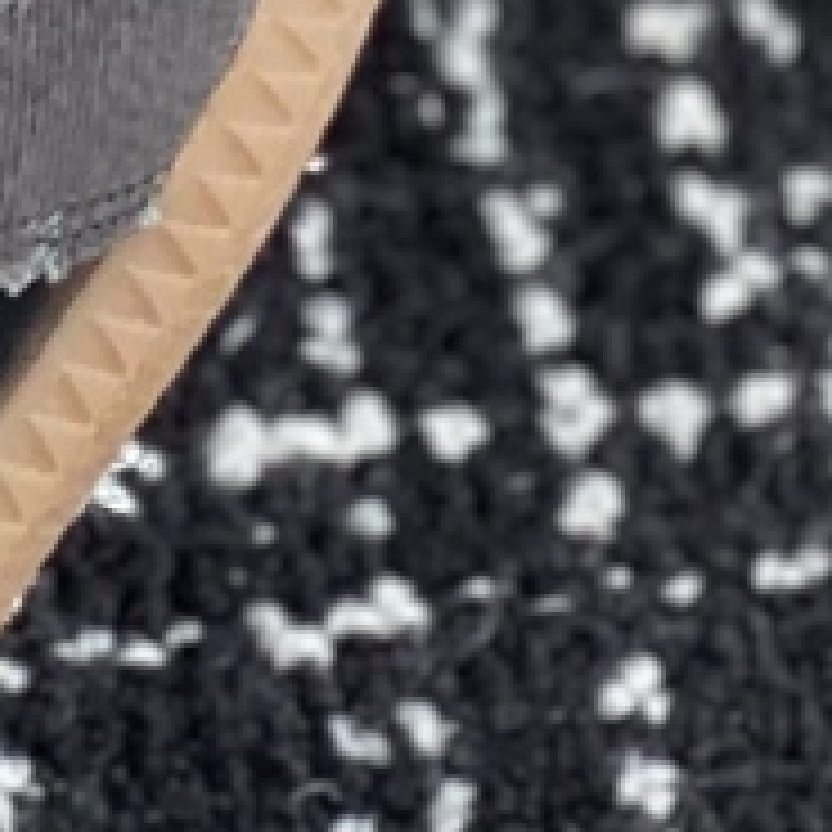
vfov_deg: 4.7
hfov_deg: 4.9
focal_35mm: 357
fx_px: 9708
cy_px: -1772
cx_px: -391
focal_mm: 6
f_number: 2
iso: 32
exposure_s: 1/122
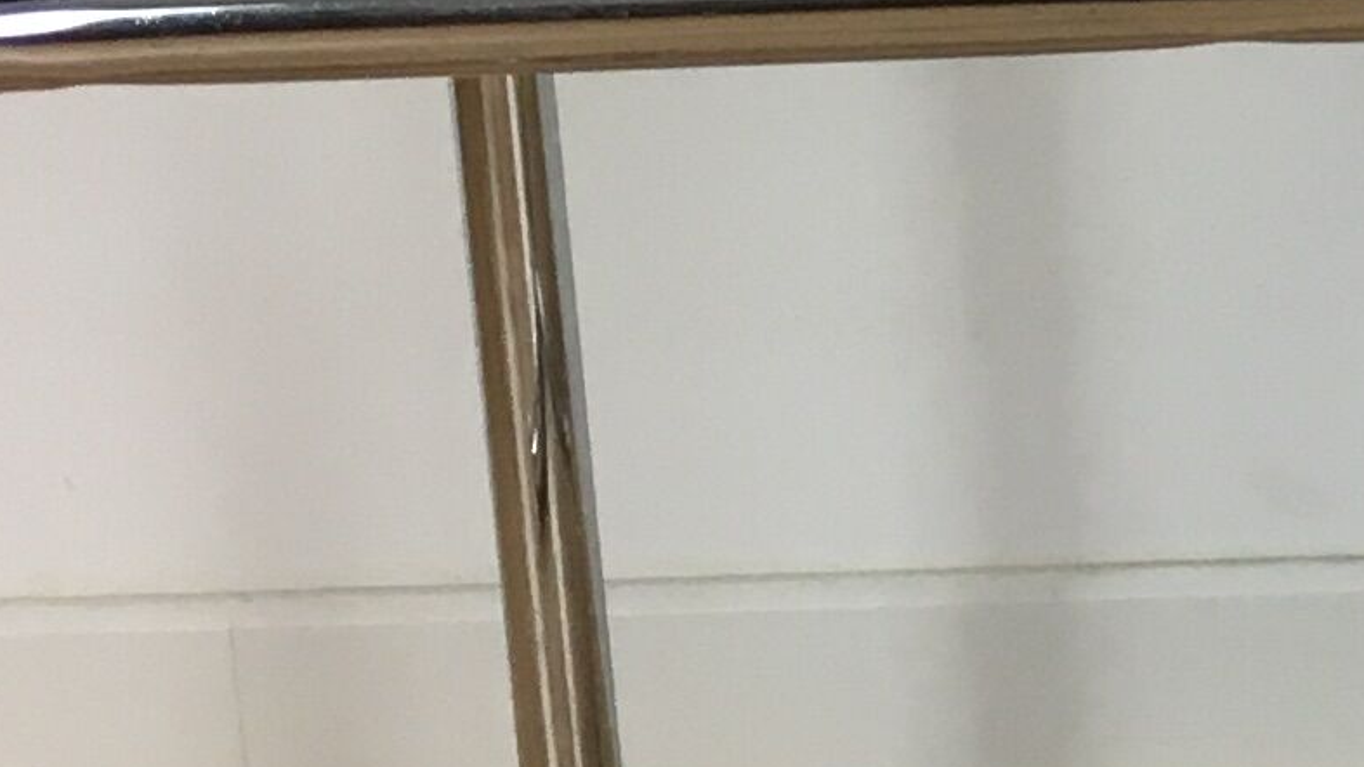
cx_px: 2711
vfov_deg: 7.4
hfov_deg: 11.9
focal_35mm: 162
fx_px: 5859
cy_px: -279
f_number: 2.2
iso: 32
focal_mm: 4.15
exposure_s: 1/33
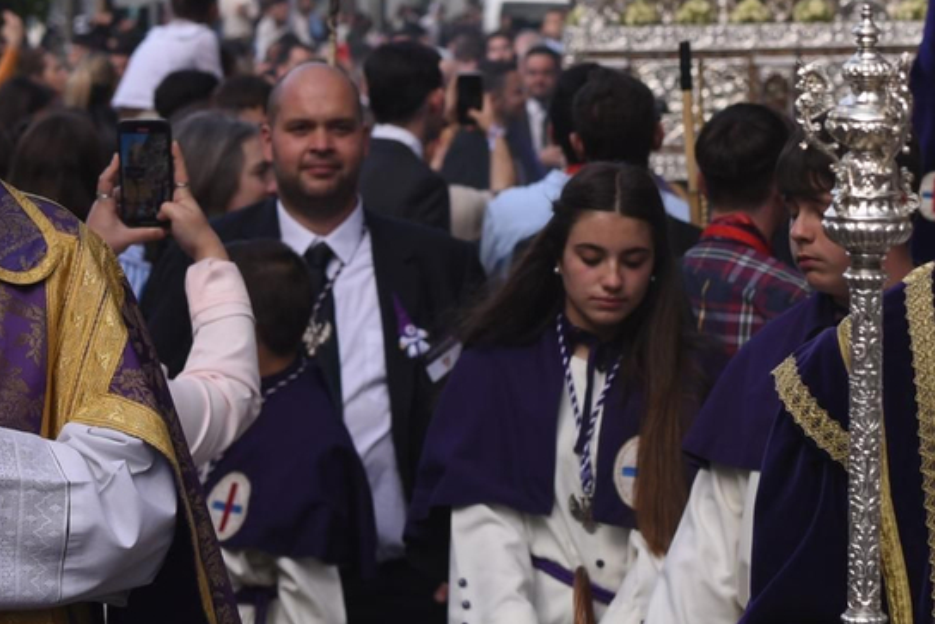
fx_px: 5351
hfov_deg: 10.0
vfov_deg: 6.6
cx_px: 703
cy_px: -179
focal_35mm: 206
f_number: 5
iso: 160
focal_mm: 70
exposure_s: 1/320
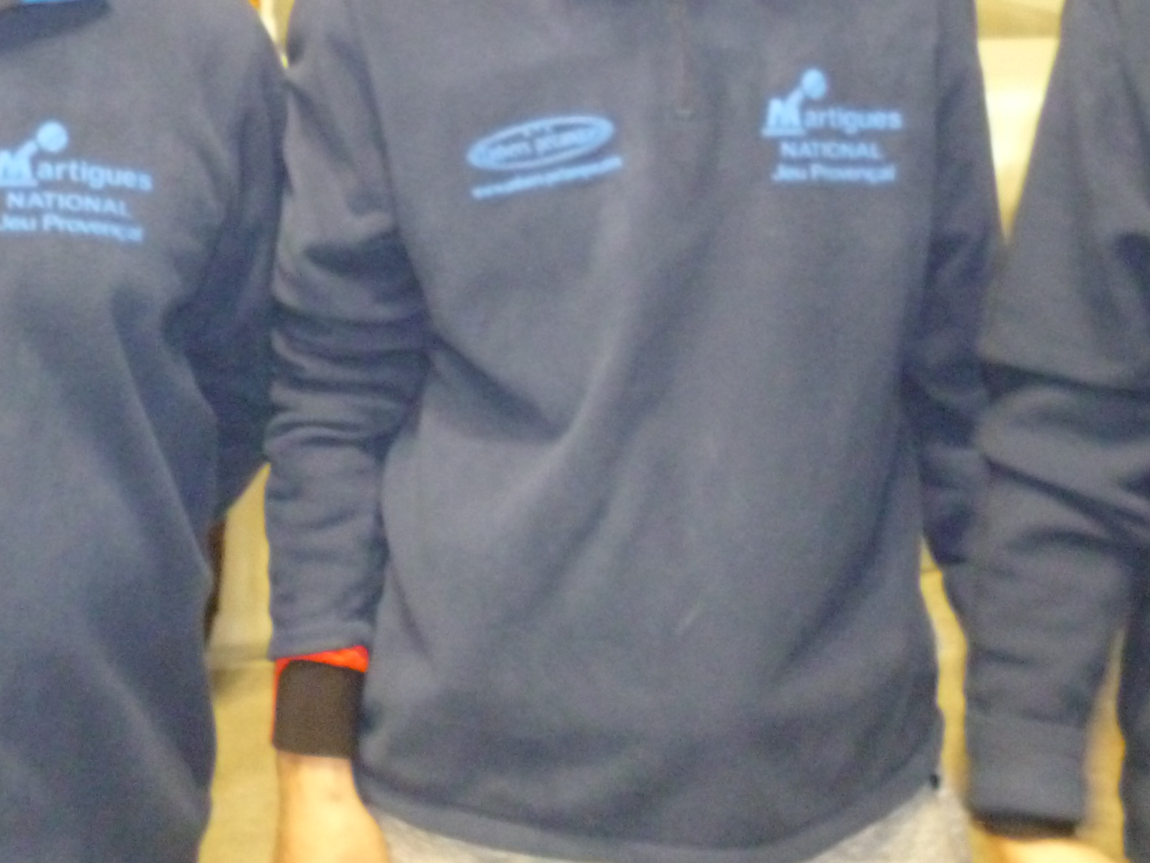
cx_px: 684
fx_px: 2093
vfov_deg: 22.1
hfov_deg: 30.7
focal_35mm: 63
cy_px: -64
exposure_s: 1/15
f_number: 2.7
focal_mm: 5
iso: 400
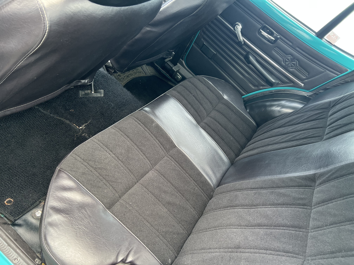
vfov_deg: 53.1
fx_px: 266
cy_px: 132
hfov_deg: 67.3
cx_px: 177
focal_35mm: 26
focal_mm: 5.7
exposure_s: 1/121
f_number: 1.5
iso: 125
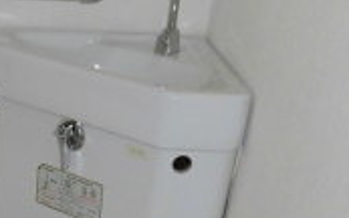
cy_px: 339
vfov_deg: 13.1
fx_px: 894
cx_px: -75
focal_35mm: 94
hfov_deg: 20.6
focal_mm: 4.3
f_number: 3.1
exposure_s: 1/30
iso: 100
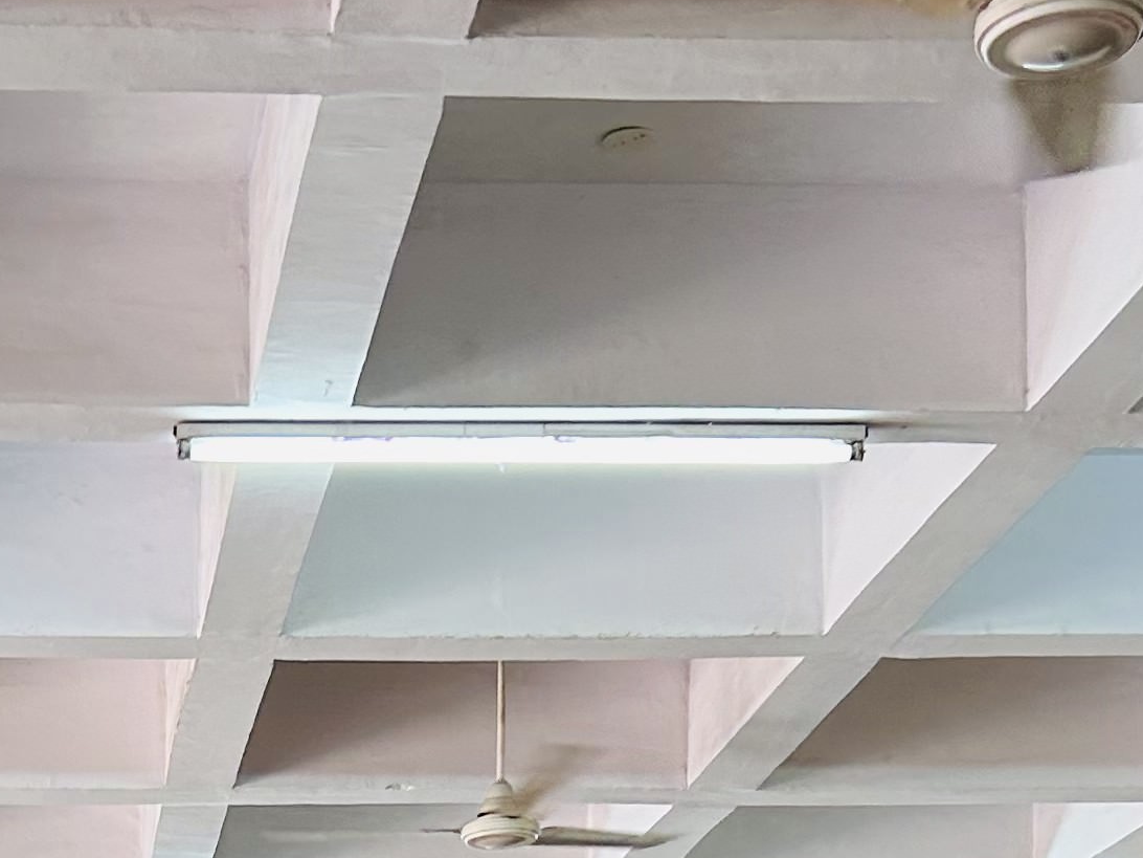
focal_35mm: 96
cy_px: 1495
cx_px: 92
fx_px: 3170
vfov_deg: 13.9
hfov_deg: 20.0
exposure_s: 1/100
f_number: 1.5
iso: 125
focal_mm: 5.7
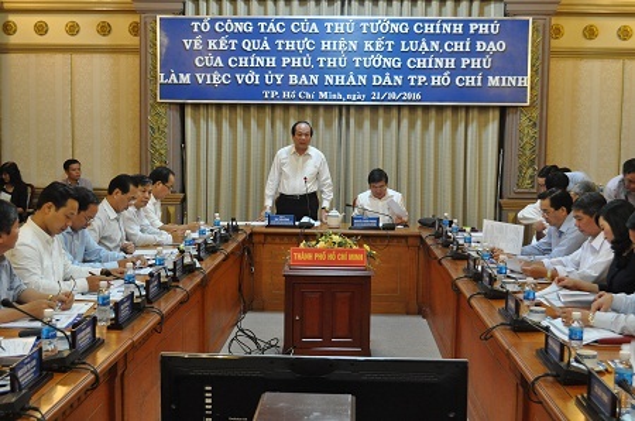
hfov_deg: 43.7
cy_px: 210
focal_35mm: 45
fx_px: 792
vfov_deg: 29.7
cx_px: 318
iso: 1600
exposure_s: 1/30
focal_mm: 30
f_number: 4.5
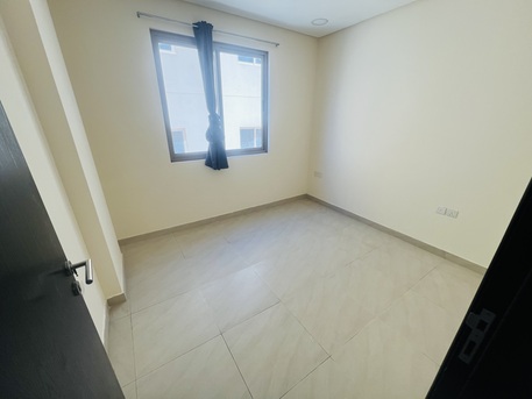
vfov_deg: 89.9
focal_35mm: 13
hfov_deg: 106.2
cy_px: 200
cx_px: 266
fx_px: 200
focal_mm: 1.57
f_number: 1.8
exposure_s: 1/99
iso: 100
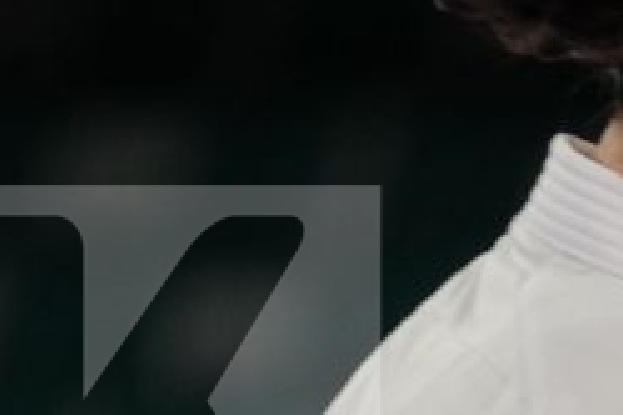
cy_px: 1298
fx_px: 25056
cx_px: 1844
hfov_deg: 1.4
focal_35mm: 1448
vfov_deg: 0.9
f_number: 2.8
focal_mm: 200
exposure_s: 1/1000
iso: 500
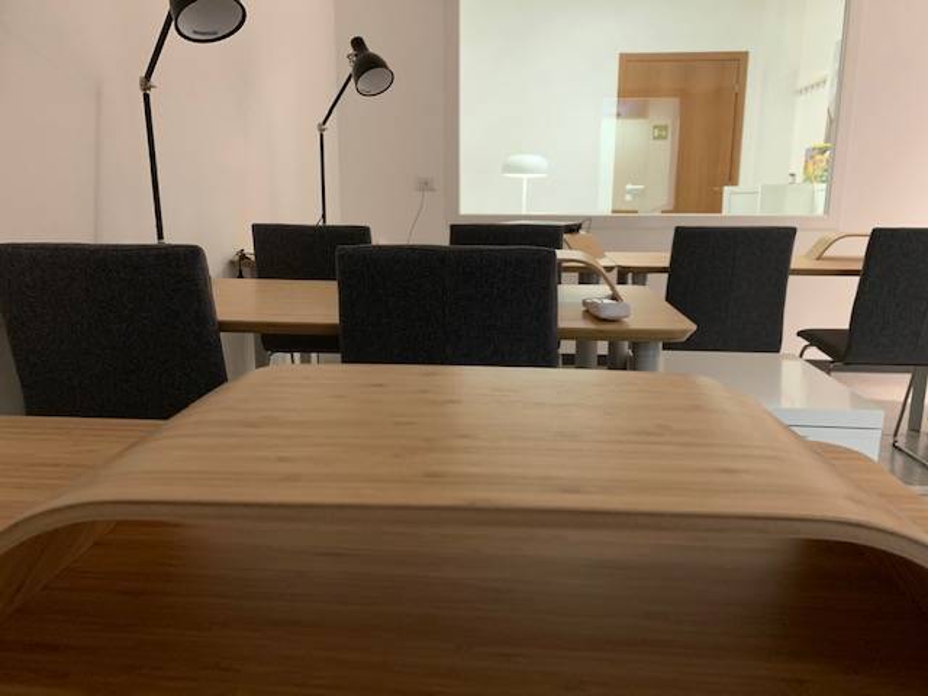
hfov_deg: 67.3
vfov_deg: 53.1
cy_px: 348
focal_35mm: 26
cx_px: 464
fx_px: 697
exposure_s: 1/25
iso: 500
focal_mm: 4.25
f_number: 1.8
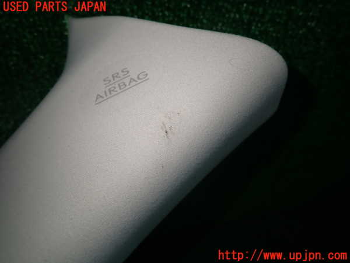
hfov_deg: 69.4
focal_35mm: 25
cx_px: 175
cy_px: 132
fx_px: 253
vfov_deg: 54.9
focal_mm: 4.5
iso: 100
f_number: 2
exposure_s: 1/80
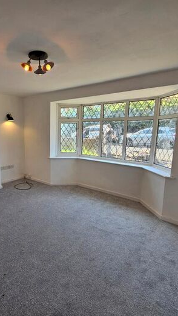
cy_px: 158
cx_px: 60
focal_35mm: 19
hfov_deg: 57.2
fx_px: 159
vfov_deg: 89.5
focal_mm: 2.2
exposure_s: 1/100
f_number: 2.2
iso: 50
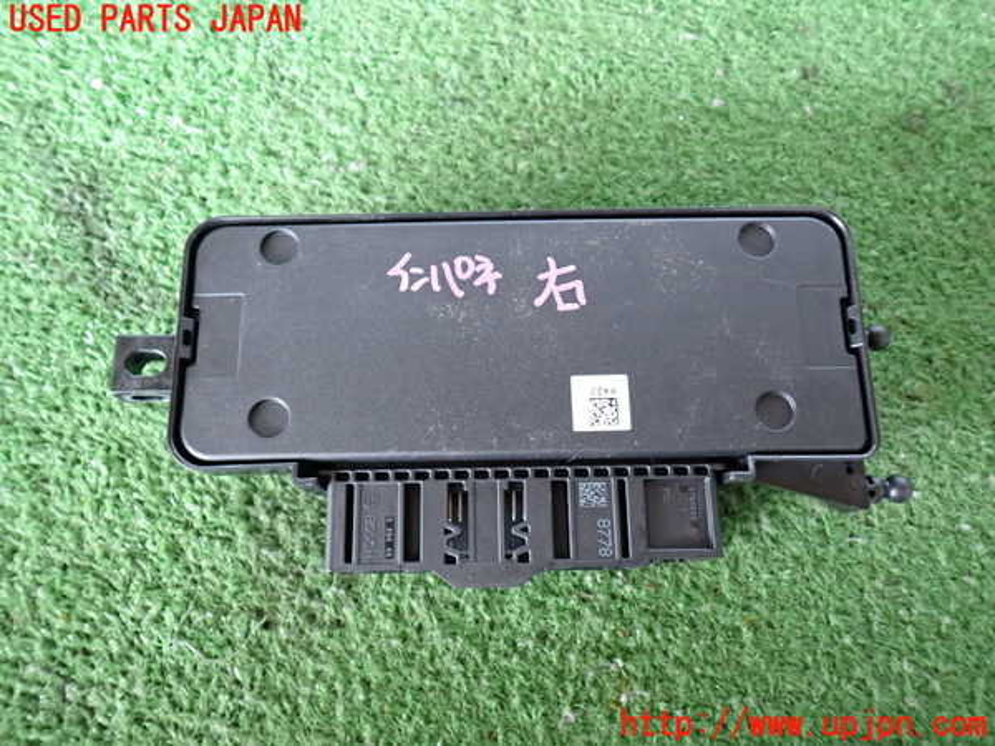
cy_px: 373
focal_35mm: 28
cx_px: 498
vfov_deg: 49.7
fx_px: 805
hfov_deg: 63.4
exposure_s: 1/30
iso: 400
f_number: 2.2
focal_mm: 5.05
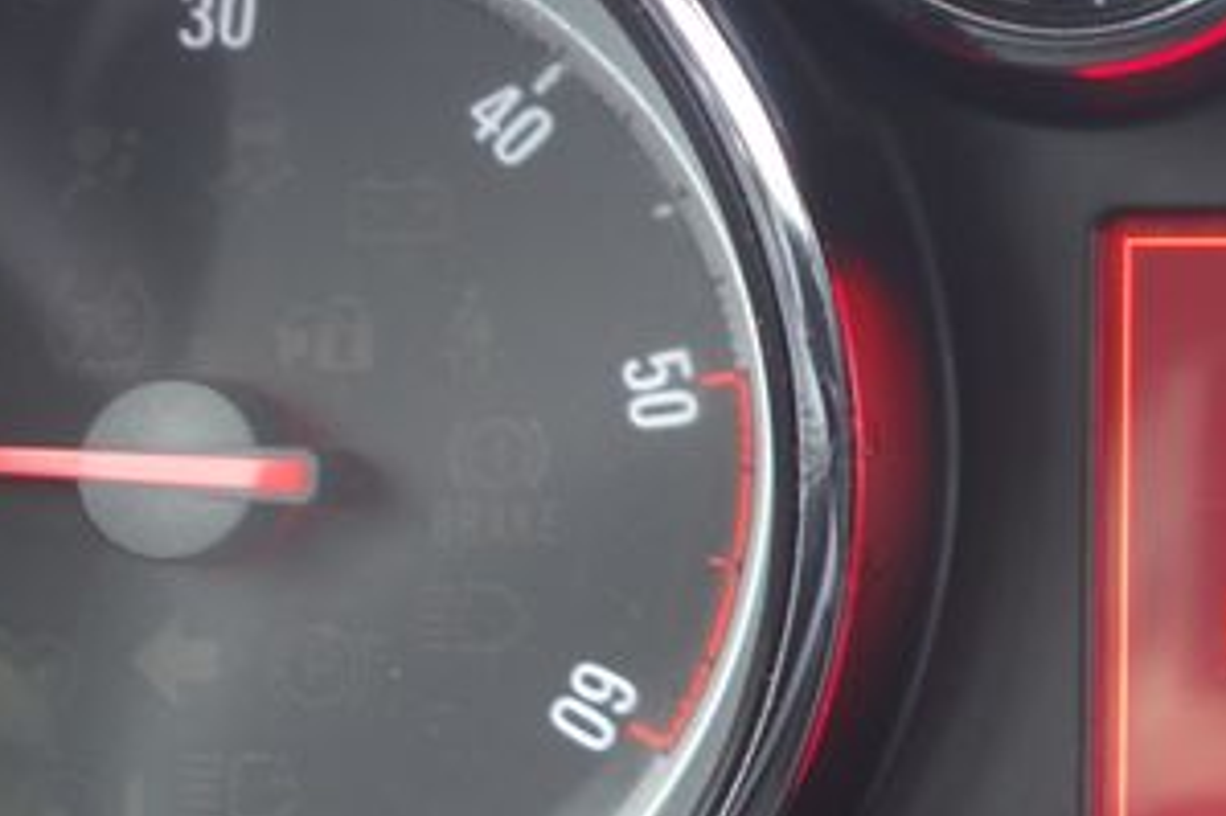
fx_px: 3267
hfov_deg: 20.0
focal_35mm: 96
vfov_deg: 14.1
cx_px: 1456
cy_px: 150
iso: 125
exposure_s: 1/30
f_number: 2
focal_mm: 10.4
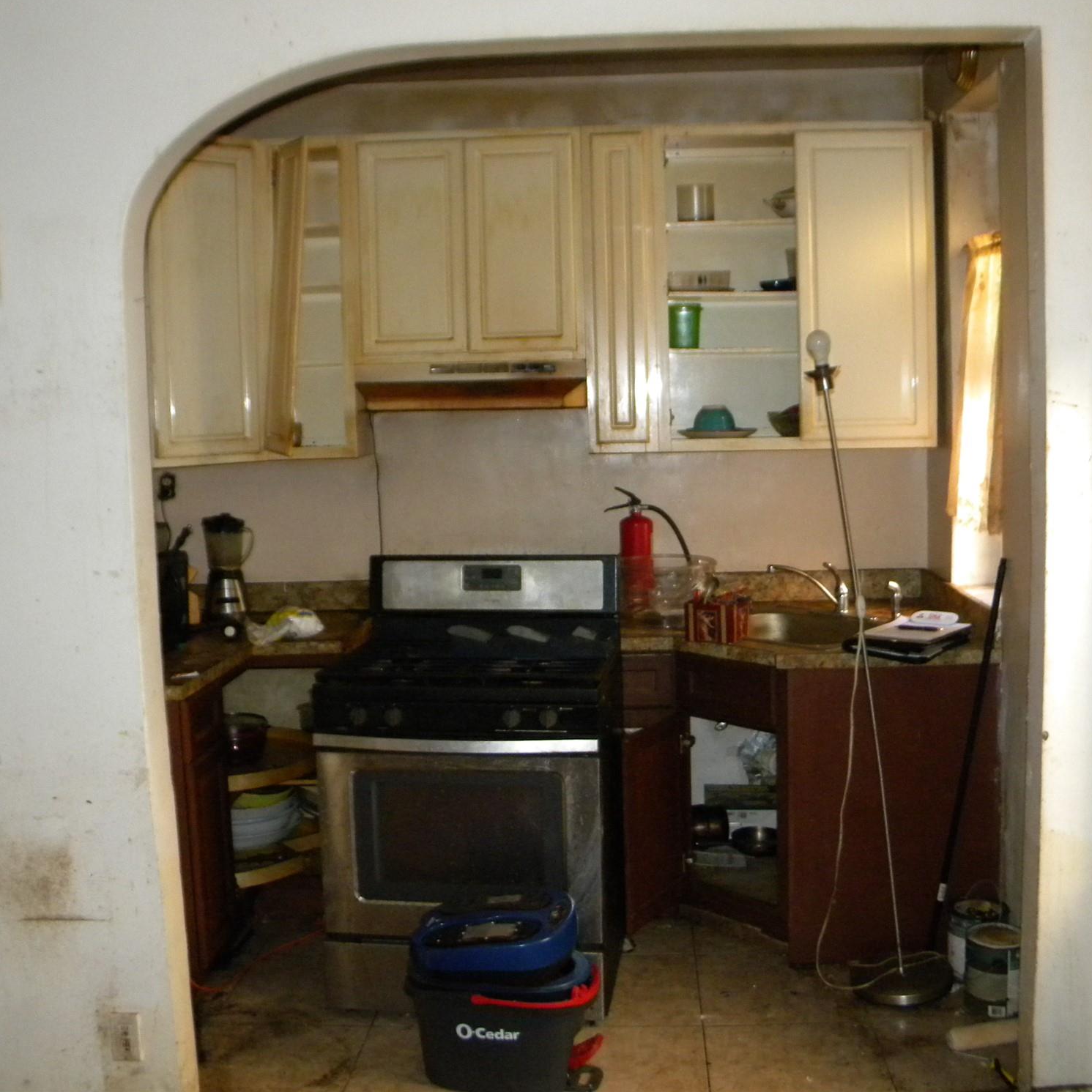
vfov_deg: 48.4
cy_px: 530
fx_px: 1213
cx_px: 609
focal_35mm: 34
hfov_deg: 48.4
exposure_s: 1/26
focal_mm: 5
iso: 400
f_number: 3.5
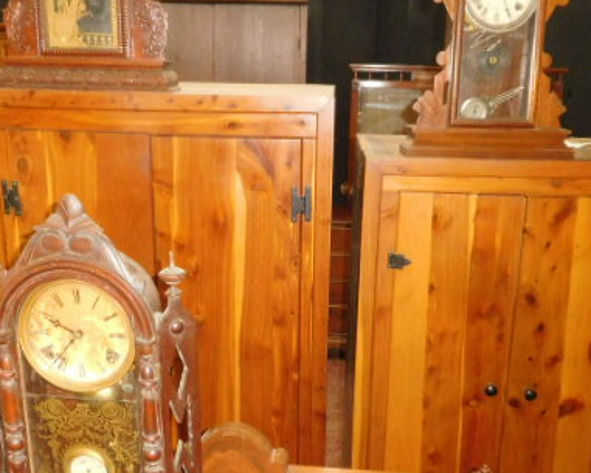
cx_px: 296
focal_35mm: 41
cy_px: 278
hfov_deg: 44.8
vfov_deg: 36.4
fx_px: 717
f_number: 3.4
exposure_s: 1/30
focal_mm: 4.5
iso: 900
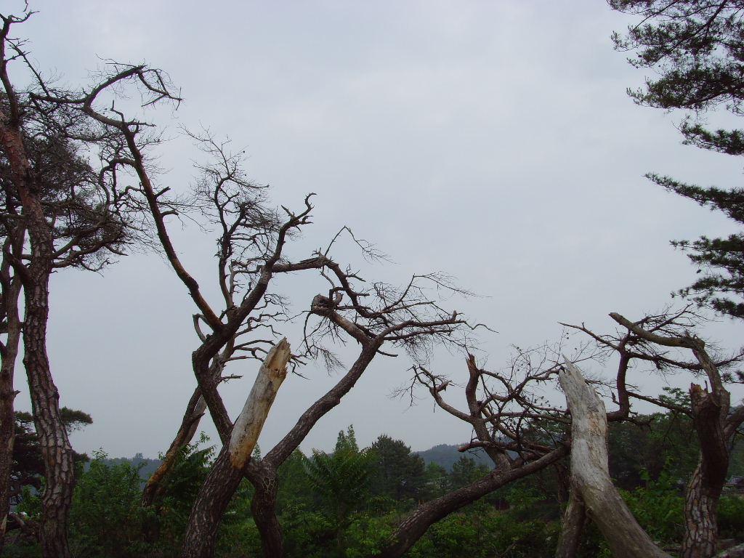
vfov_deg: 36.8
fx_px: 838
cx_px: 372
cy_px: 279
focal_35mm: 39
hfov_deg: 47.9
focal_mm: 6.6
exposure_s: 1/500
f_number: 6.3
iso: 80
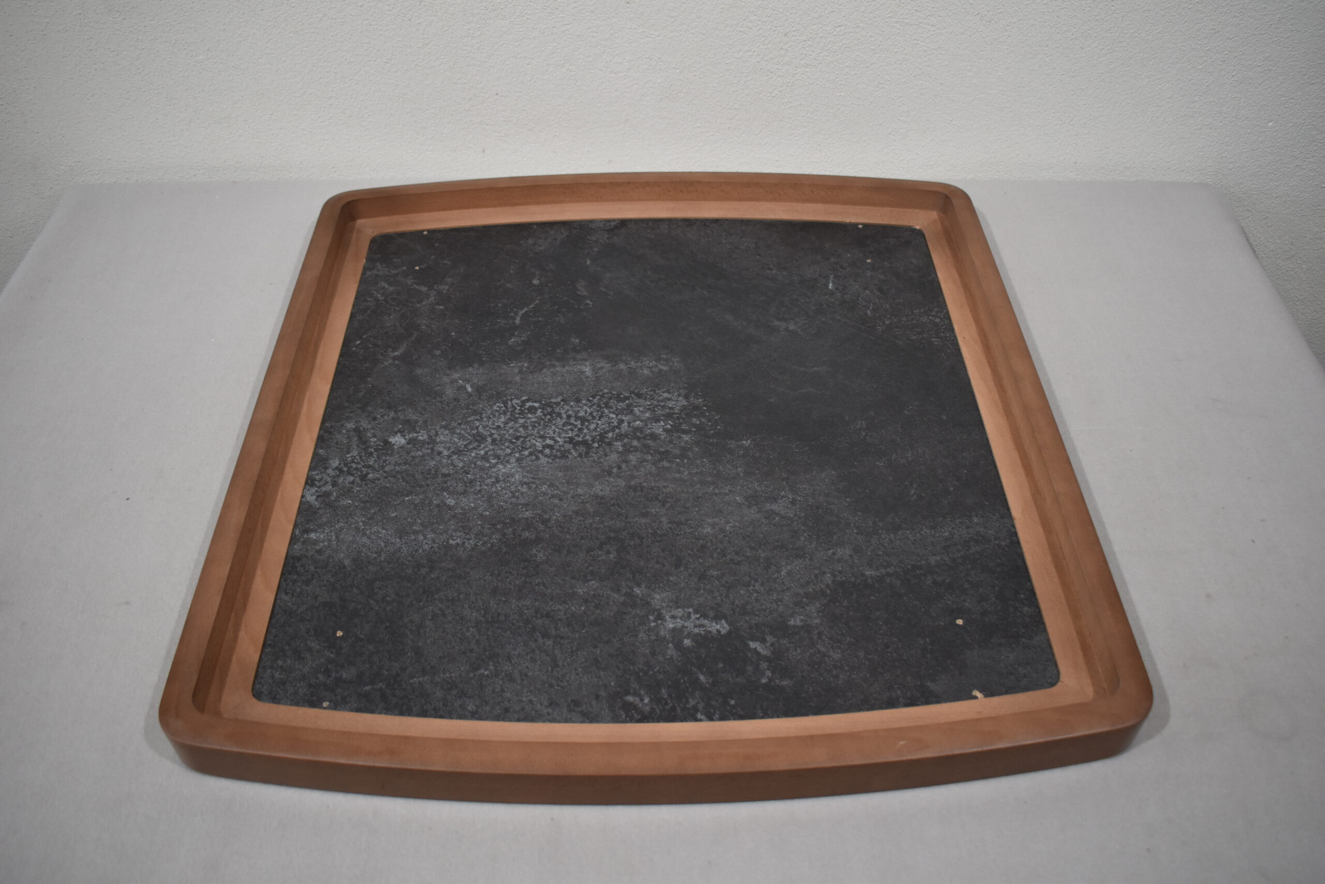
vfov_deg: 43.6
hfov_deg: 61.9
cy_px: 442
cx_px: 662
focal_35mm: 30
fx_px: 1104
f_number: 3.8
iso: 640
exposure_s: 1/250
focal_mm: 20
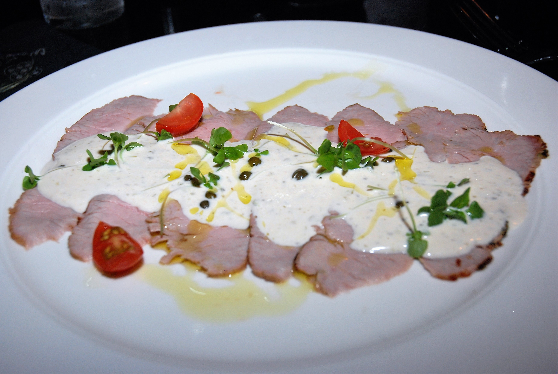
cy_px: 187
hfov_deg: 44.9
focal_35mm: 44
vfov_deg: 30.9
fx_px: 675
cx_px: 279
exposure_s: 1/60
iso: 400
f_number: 5.6
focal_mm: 29
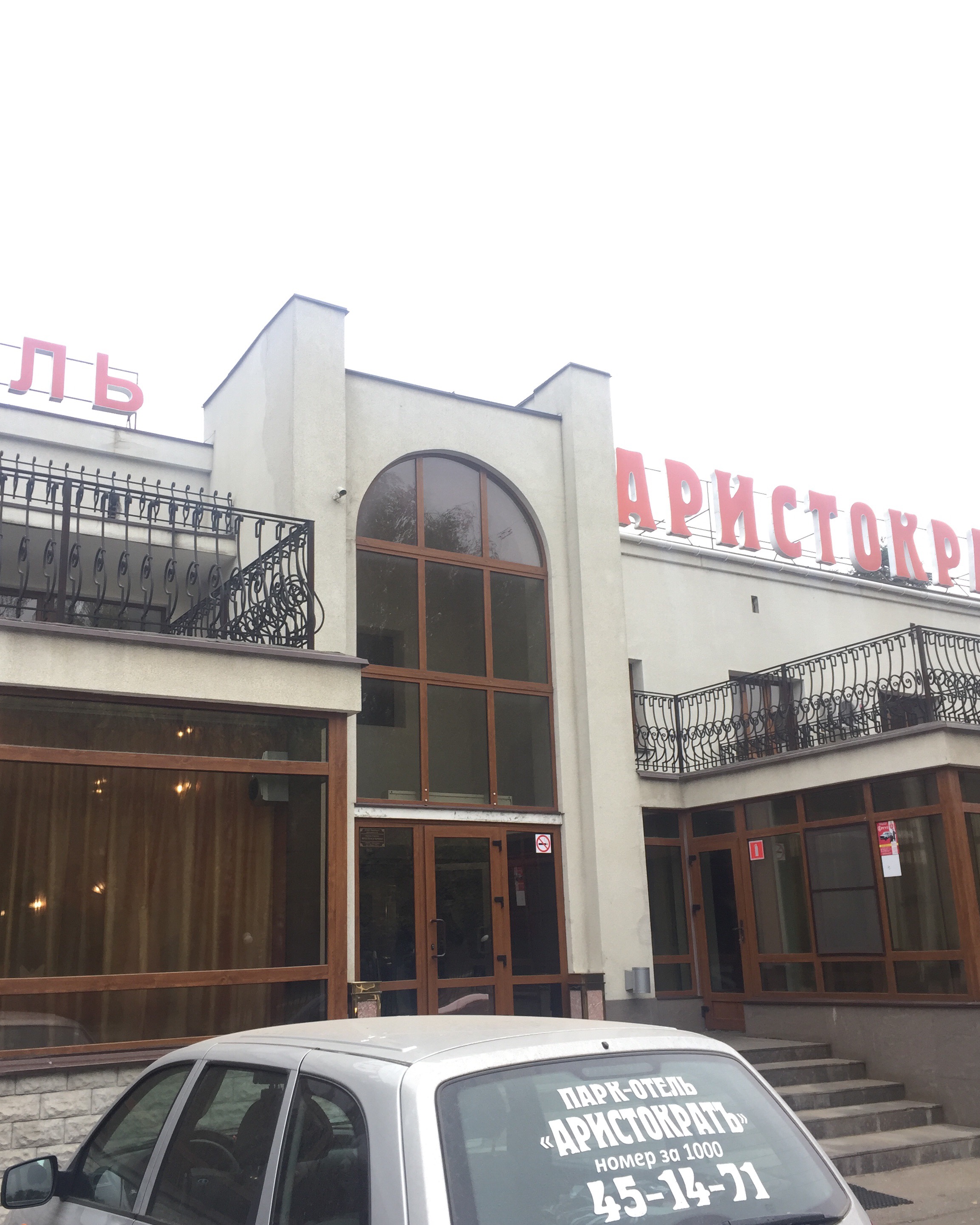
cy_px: 620
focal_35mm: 32
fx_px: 1160
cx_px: 465
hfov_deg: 45.8
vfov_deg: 55.7
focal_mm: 4.15
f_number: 2.2
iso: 40
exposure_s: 1/100
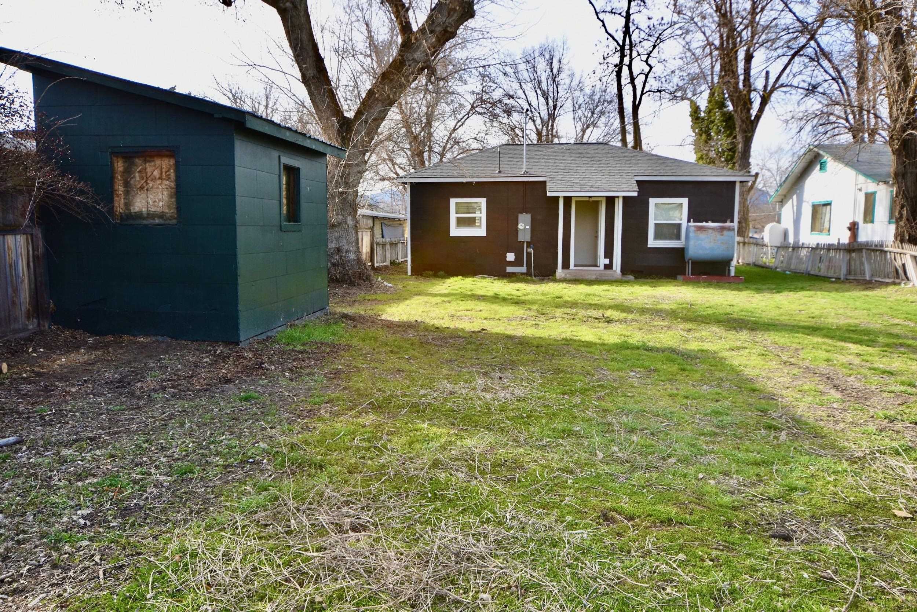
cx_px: 458
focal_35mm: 27
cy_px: 306
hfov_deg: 67.4
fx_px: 688
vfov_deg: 48.0
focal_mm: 18
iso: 200
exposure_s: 1/250
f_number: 5.6
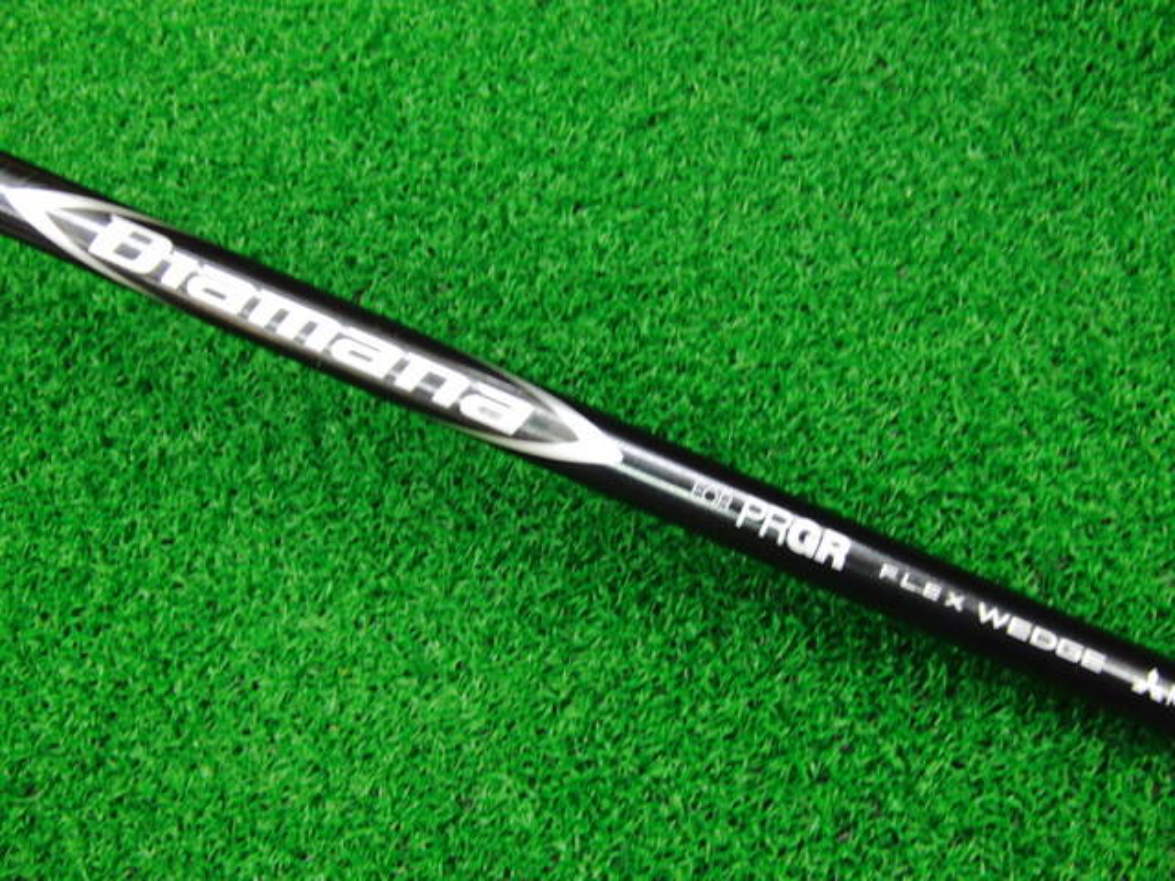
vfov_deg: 38.7
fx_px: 1256
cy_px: 440
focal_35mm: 37
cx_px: 588
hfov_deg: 50.1
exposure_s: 1/25
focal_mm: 6.42
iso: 400
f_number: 3.6
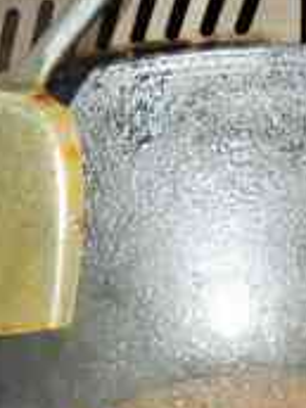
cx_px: 282
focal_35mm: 141
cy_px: 593
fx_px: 1662
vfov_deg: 13.3
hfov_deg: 10.5
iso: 224
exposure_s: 1/100
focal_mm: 5.58
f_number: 1.6
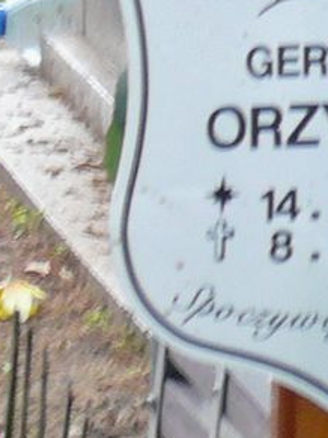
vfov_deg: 5.4
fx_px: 4564
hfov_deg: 4.1
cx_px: 509
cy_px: -321
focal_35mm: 361
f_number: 4
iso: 100
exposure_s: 1/30
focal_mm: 9.6
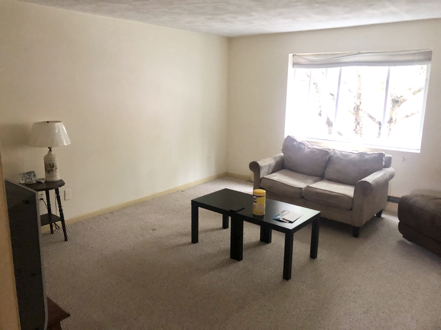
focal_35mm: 28
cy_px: 165
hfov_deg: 63.4
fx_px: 357
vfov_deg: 49.7
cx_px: 220
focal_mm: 3.99
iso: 100
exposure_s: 1/5
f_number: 1.8
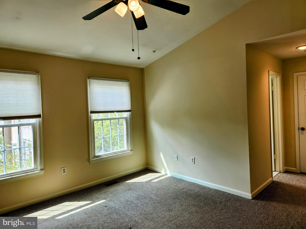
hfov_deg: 73.9
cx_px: 153
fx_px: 203
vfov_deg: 58.9
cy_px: 114
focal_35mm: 23
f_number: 1.8
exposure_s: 1/120
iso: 32
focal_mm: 5.4
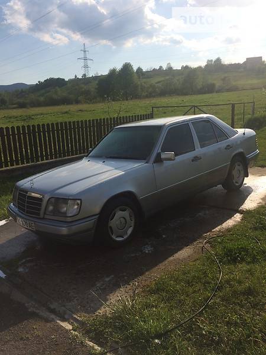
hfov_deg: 48.2
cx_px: 133
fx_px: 297
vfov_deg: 61.7
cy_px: 178
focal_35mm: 29
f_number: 2.2
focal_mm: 4.2
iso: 32
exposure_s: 1/3165
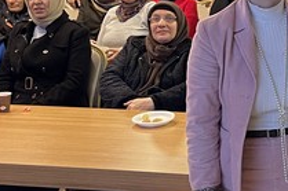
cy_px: -9
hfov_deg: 20.0
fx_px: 735
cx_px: 390
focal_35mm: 92
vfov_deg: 14.6
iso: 250
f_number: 1.6
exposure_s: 1/60
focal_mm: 5.1
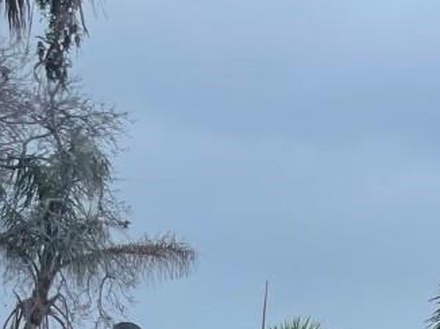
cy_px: 386
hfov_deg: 14.5
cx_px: 849
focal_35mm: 115
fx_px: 1461
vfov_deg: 12.6
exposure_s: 1/729
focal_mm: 4.2
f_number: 1.6
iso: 32
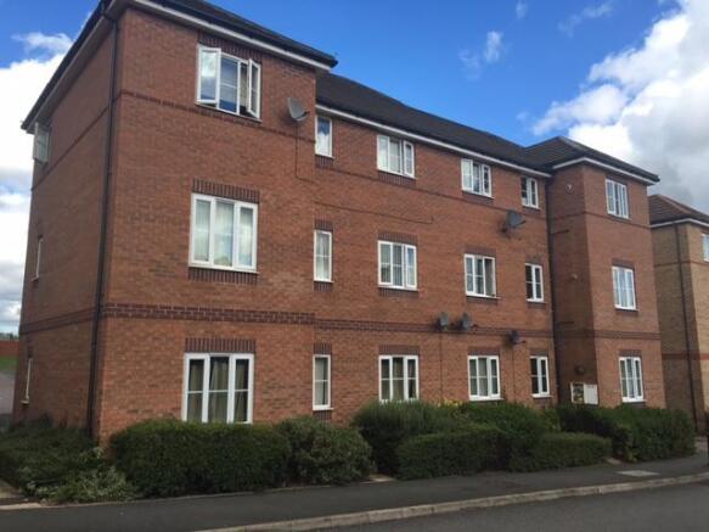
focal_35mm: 29
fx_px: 594
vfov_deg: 48.2
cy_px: 266
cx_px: 354
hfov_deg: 61.7
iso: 25
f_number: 2.2
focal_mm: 4.15
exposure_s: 1/746
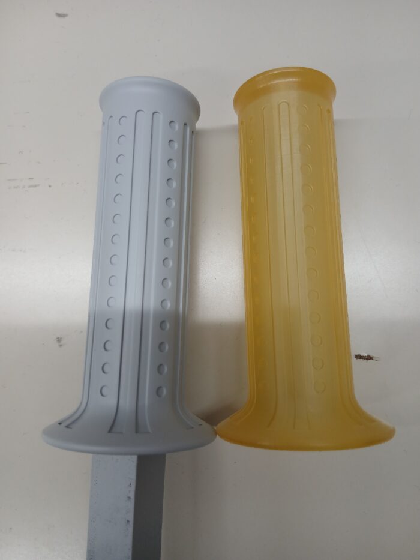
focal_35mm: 26
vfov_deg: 67.3
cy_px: 280
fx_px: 421
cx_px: 210
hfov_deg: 53.1
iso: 100
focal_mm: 3.86
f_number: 1.8
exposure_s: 1/60
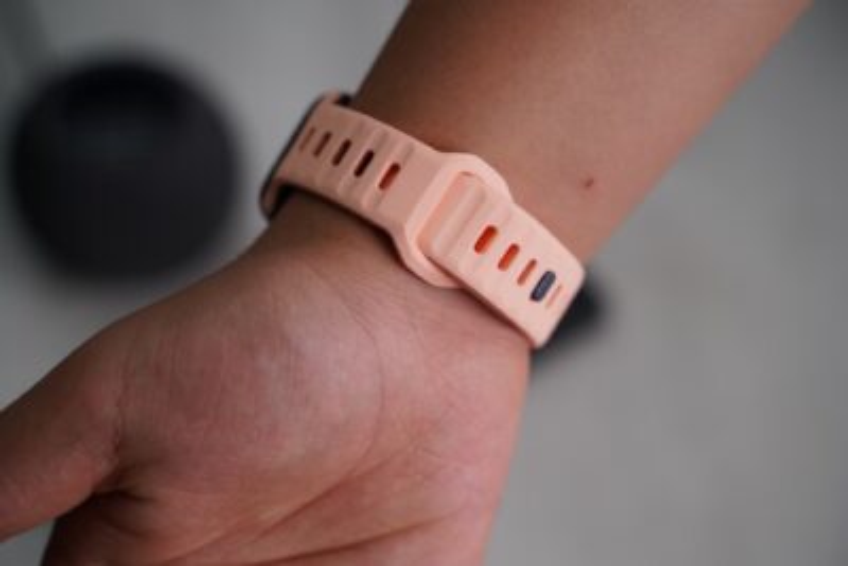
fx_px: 1602
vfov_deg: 20.0
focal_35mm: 68
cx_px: 424
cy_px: 283
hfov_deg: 29.6
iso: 250
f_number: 4
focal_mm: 68
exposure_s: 1/80
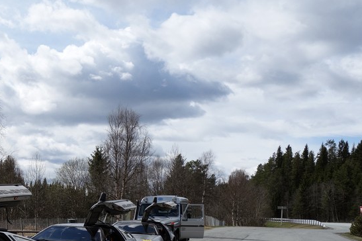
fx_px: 593
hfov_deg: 31.7
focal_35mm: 59
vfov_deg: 22.2
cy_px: 232
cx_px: 13
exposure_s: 1/800
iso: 125
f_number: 5.6
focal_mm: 10.4
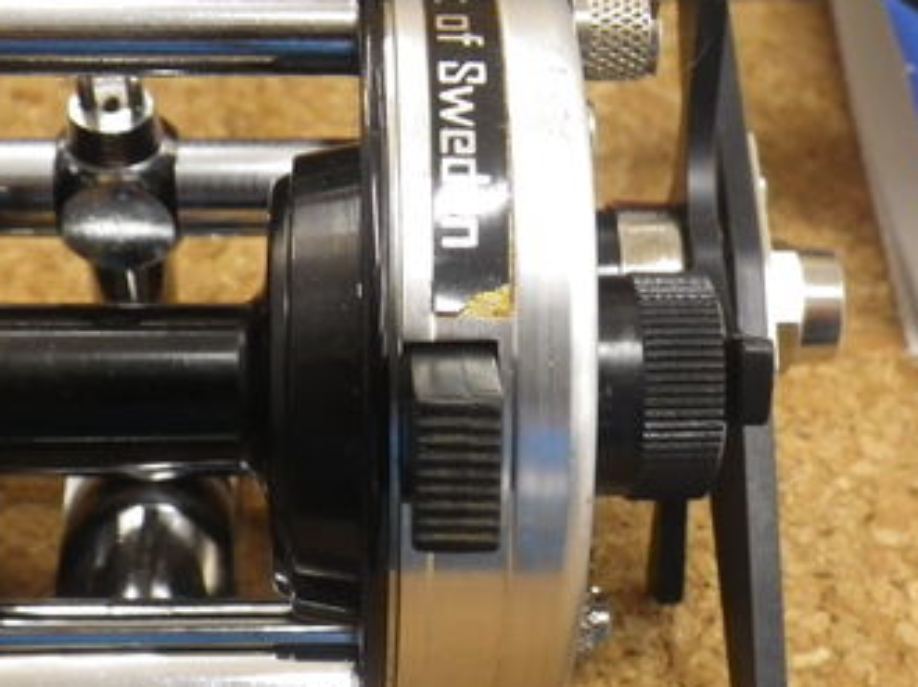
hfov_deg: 29.4
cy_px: 437
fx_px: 1749
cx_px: 412
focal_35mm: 66
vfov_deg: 22.2
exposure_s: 1/50
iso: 400
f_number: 3.8
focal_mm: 6.1
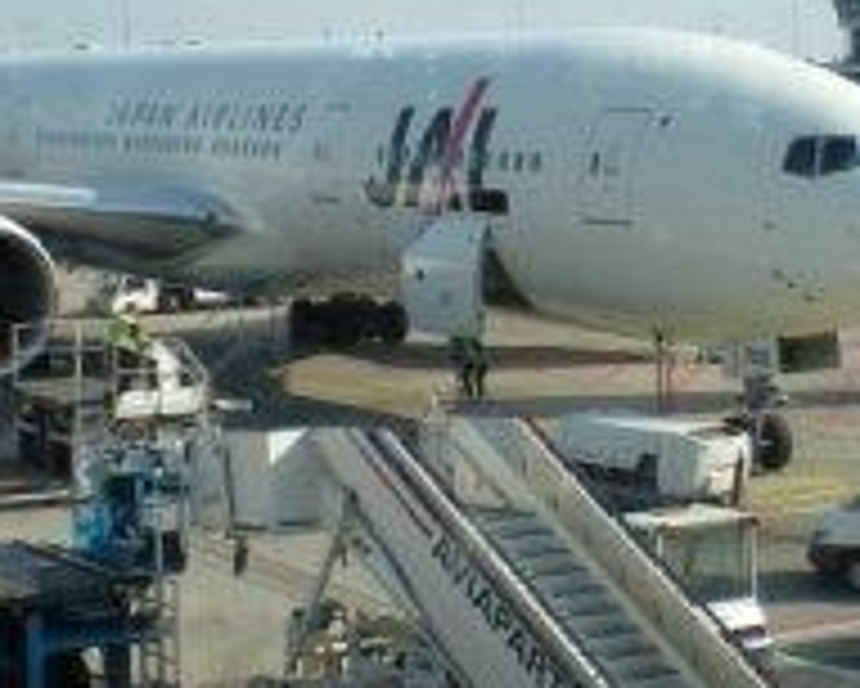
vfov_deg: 17.6
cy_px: 234
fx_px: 2216
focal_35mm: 87
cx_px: 464
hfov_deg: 22.0
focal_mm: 6.3
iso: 64
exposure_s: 1/372
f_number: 4.6
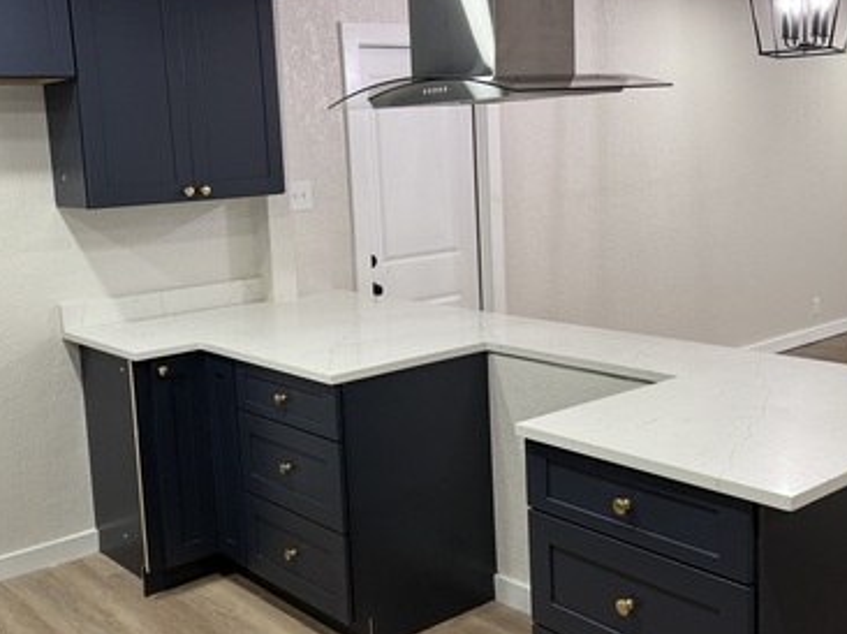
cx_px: 398
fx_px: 1027
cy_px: 308
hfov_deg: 44.8
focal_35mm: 42
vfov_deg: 34.3
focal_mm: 6.76
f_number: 1.78
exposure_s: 1/120
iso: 200
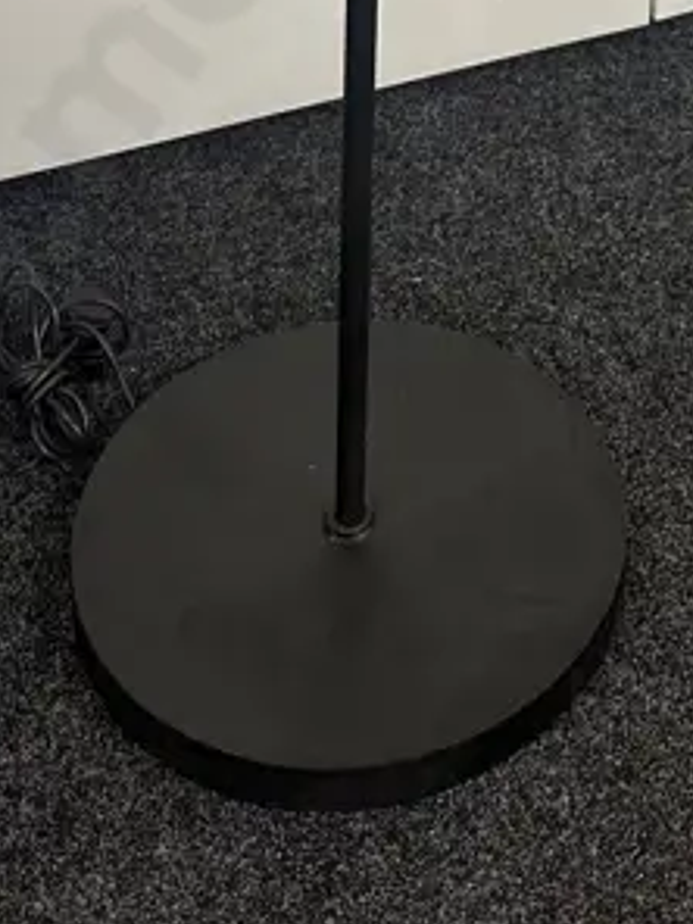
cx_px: 659
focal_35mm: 83
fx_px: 2216
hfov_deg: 17.4
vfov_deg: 19.1
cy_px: -637
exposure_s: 1/100
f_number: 1.78
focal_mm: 6.86
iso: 200
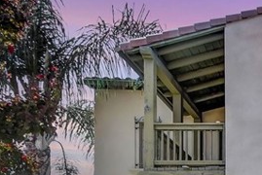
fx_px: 415
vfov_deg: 19.7
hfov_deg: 28.0
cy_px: 282
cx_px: 354
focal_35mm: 57
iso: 1250
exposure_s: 1/640
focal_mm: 10
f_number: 13
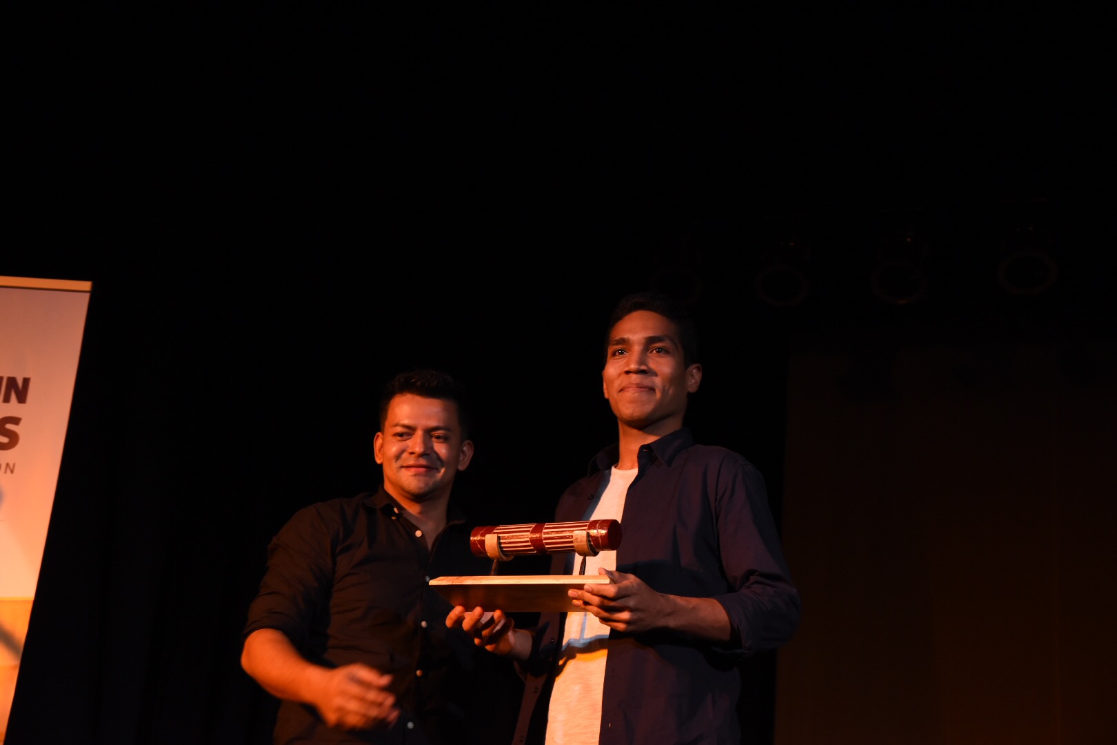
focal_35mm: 65
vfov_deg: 20.9
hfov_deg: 31.0
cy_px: 372
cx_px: 558
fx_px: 2017
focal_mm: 65
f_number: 7.1
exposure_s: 1/80
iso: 2500
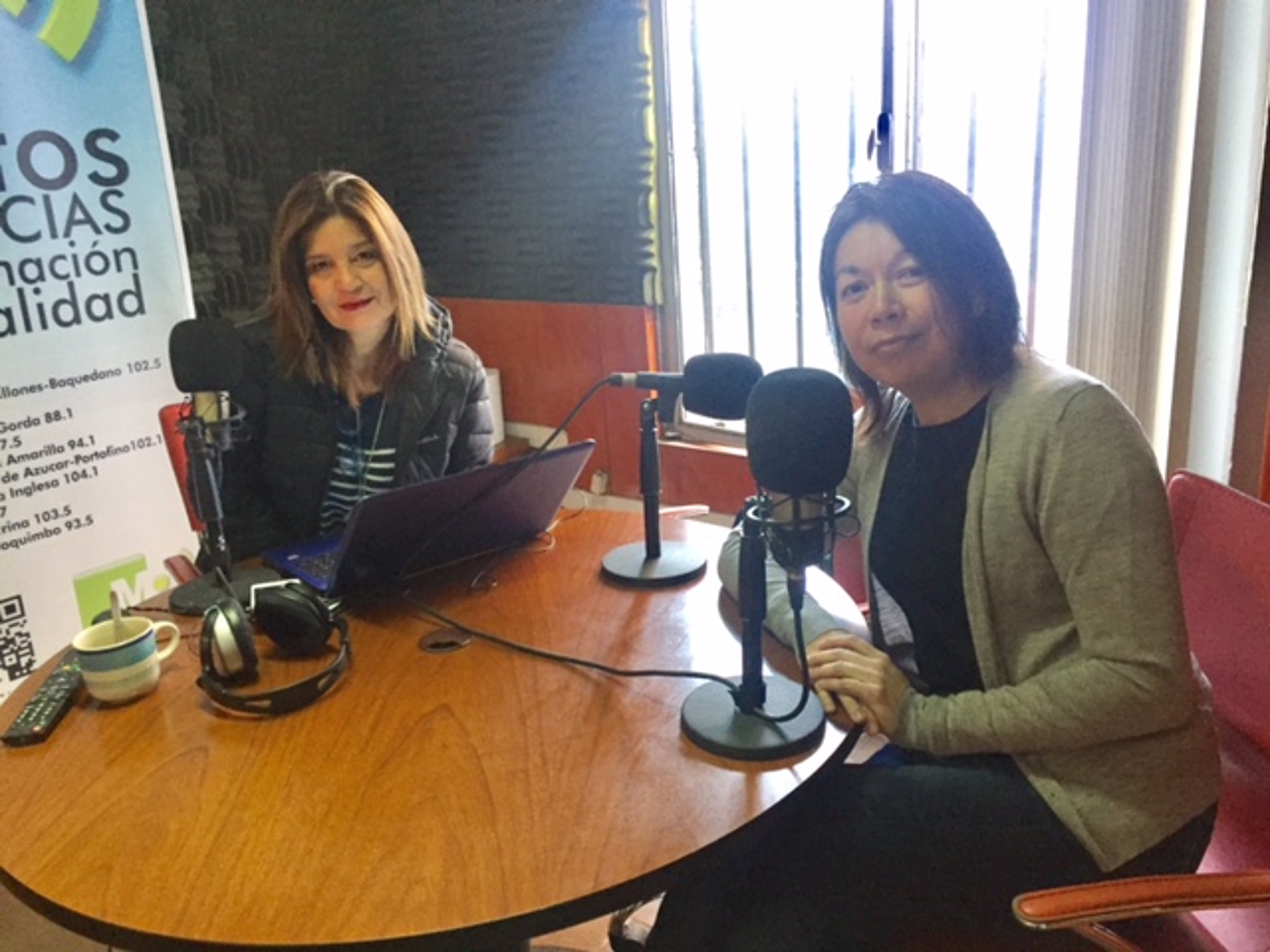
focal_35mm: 29
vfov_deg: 48.2
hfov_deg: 61.7
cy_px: 476
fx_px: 1064
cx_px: 635
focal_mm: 4.15
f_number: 2.2
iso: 320
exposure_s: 1/33
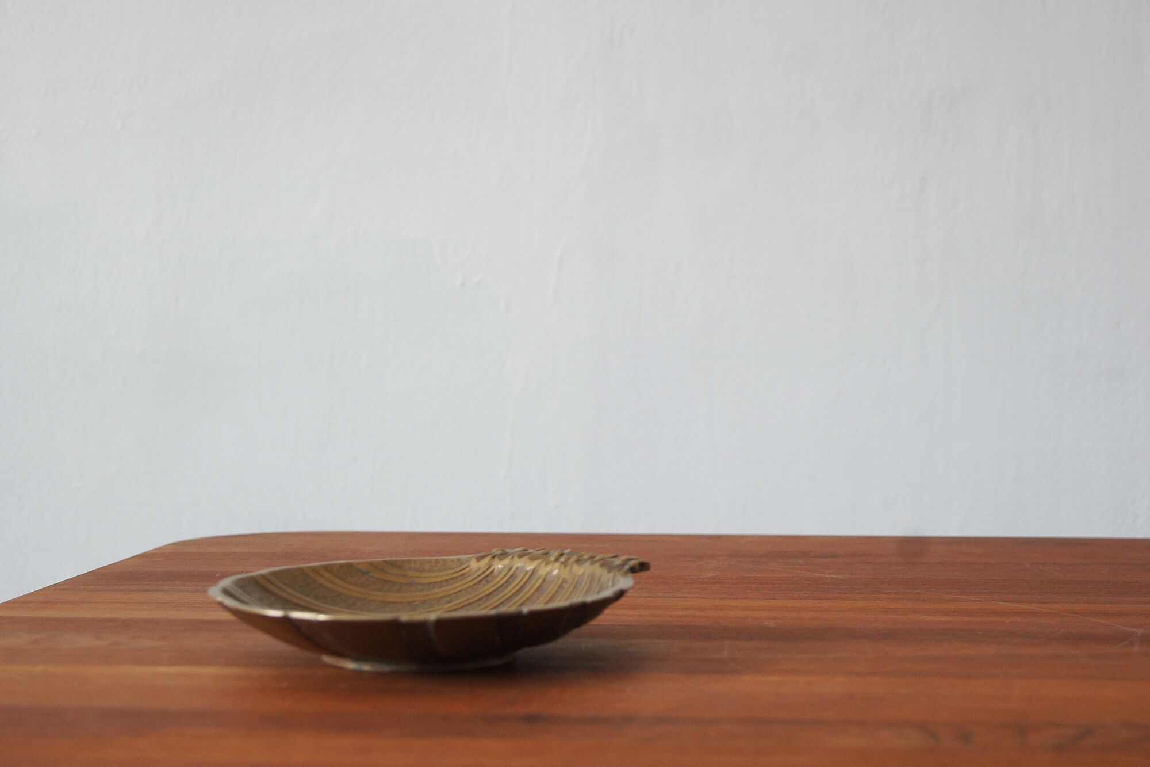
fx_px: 2395
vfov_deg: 18.2
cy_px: 384
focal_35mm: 75
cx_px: 575
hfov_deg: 27.0
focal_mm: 50
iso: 400
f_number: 5.6
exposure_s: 1/60
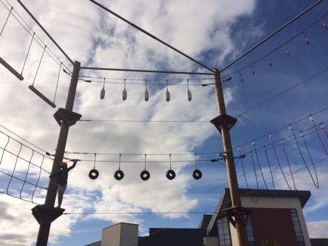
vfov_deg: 48.2
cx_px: 164
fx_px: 275
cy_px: 123
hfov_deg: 61.7
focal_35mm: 29
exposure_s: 1/6849
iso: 32
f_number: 2.2
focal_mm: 4.15
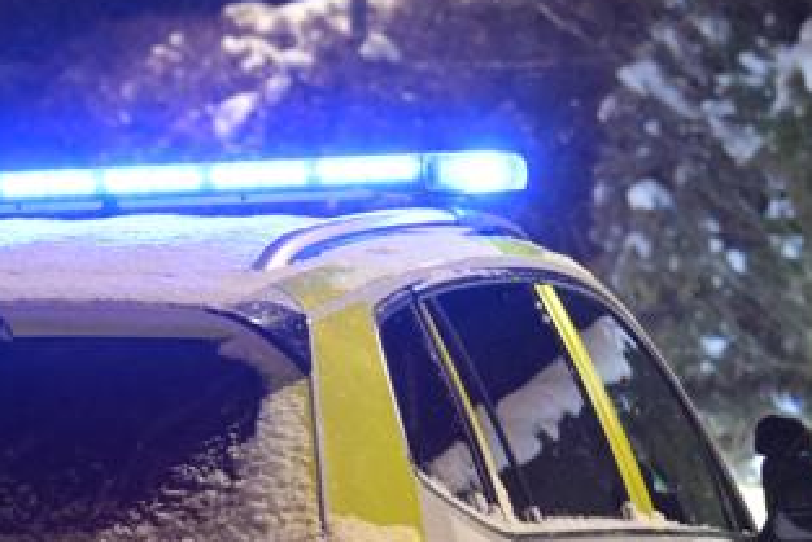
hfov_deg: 6.7
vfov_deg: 4.5
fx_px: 6860
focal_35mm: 304
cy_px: 638
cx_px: -506
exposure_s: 1/15
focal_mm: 70
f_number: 4
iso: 5000
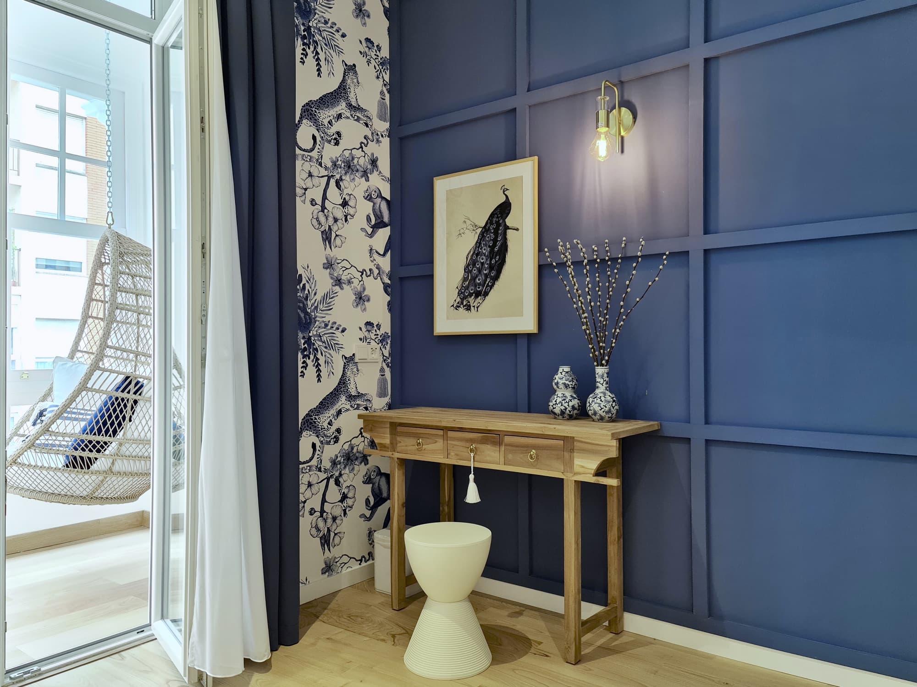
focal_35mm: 25
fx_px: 662
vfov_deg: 54.9
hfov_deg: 69.4
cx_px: 458
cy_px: 344
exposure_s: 1/100
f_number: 1.8
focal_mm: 7
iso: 160
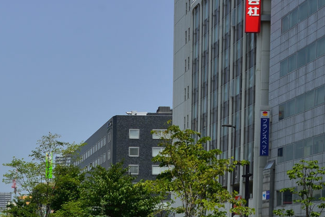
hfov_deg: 24.0
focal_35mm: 79
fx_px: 713
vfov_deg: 16.0
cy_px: 315
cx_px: -36
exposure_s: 1/400
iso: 100
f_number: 9
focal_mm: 24
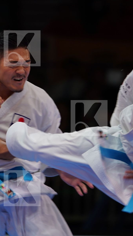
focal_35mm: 468
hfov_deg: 2.6
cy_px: 118
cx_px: 22
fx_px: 2935
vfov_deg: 4.6
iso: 125
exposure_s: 1/250
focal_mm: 198
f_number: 2.8
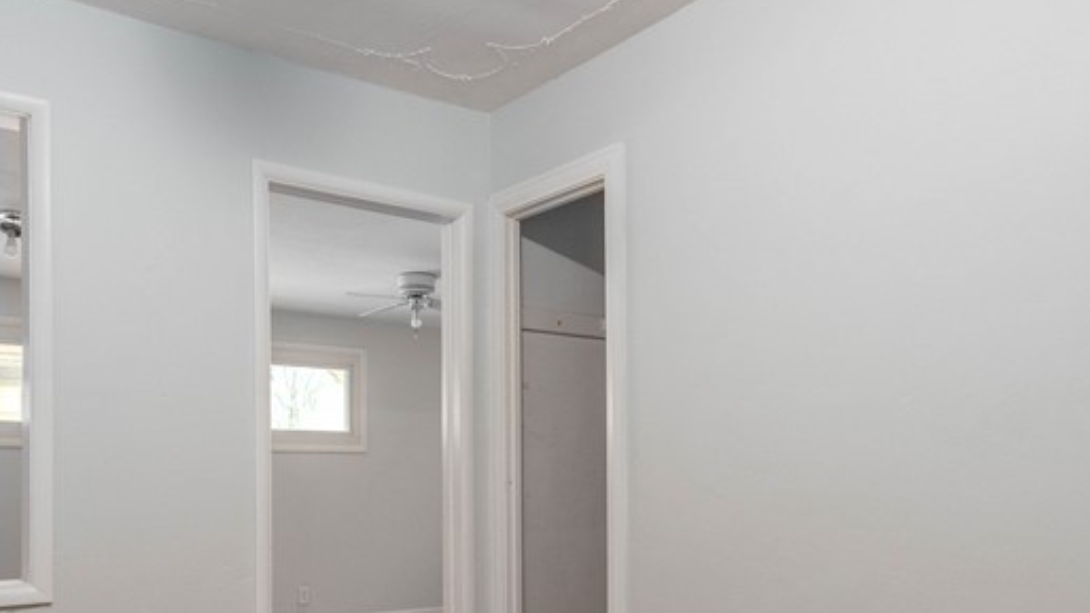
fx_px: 896
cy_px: 451
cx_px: 472
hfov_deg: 62.4
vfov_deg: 37.0
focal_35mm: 31
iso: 320
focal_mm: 14
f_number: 8
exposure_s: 1/60
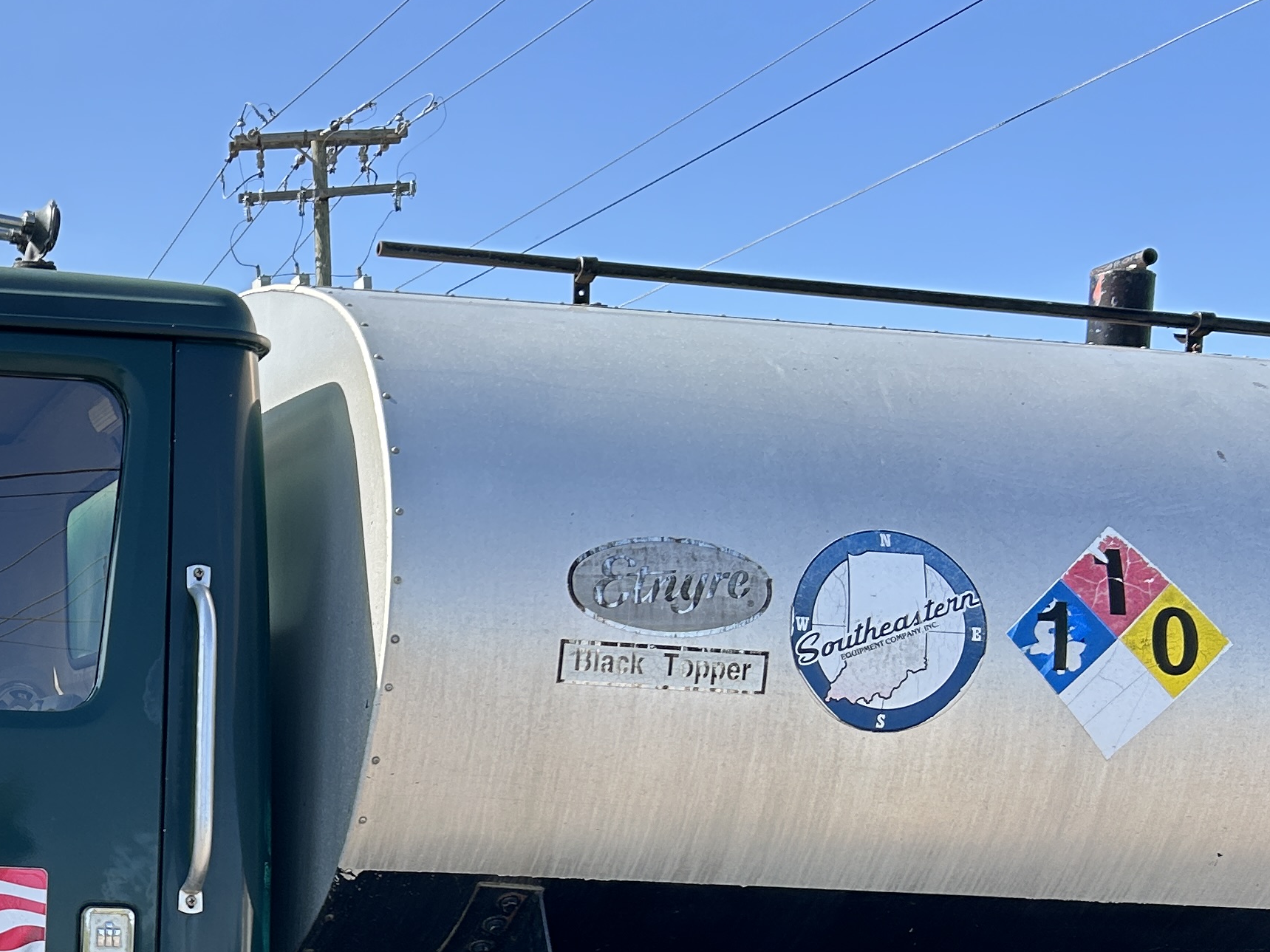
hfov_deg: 28.8
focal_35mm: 61
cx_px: -123
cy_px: 931
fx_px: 2238
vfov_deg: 23.1
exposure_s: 1/2008
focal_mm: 5.7
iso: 50
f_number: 1.5
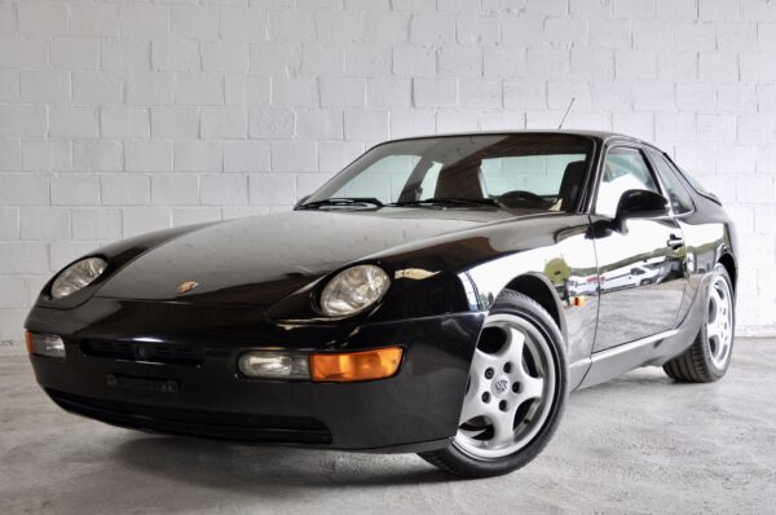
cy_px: 258
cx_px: 388
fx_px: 1033
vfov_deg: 28.0
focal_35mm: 48
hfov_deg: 41.2
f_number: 4.2
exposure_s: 1/60
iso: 400
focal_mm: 32
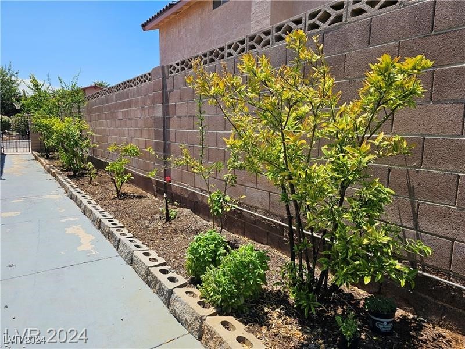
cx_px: 232
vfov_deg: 58.9
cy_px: 174
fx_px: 309
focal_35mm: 23
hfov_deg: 73.9
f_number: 1.7
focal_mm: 6.3
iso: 10
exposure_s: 1/812
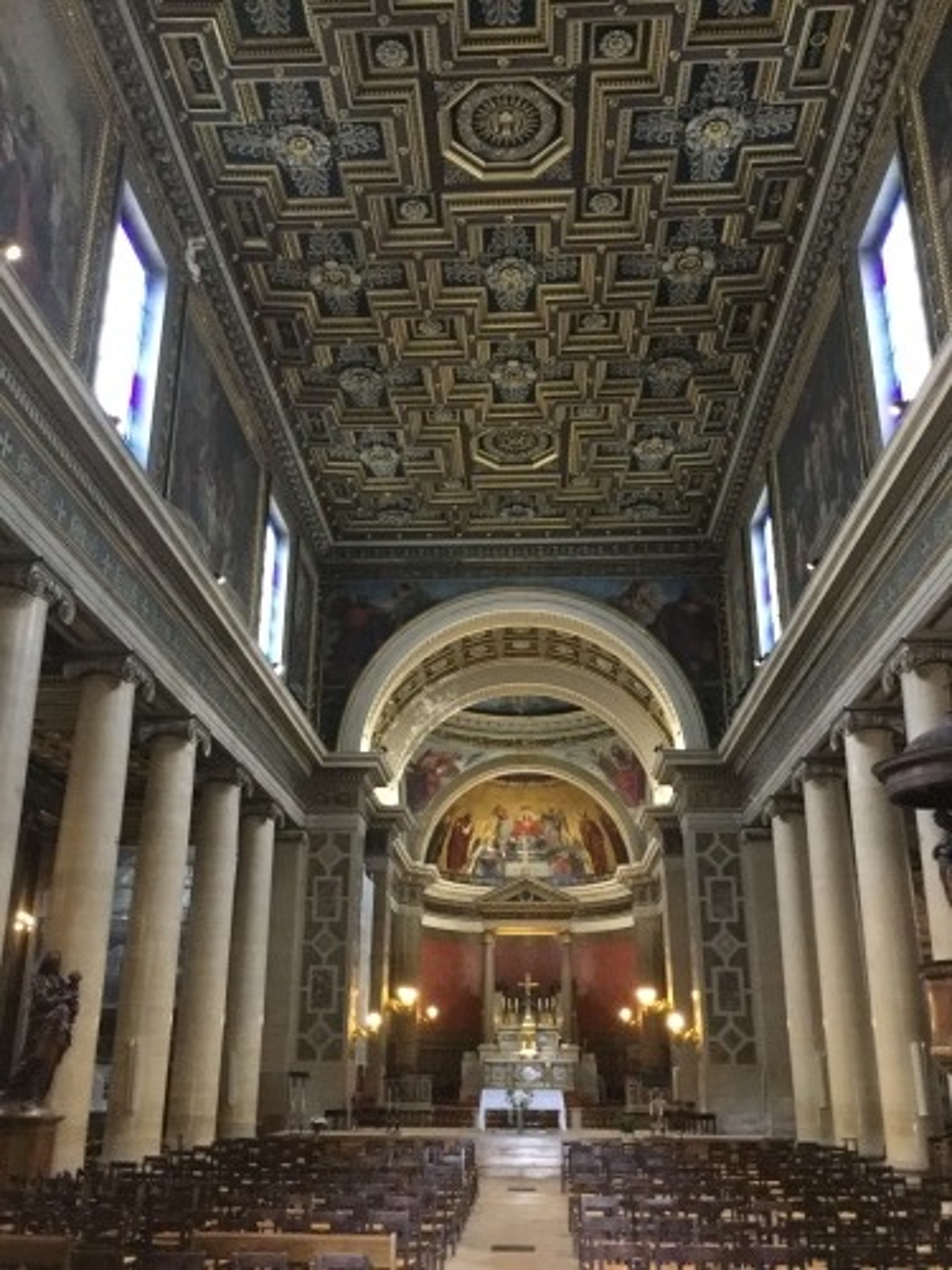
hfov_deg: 45.4
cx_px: 476
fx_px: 1137
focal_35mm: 31
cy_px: 635
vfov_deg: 58.4
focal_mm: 3.3
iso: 320
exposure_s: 1/17
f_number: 2.4
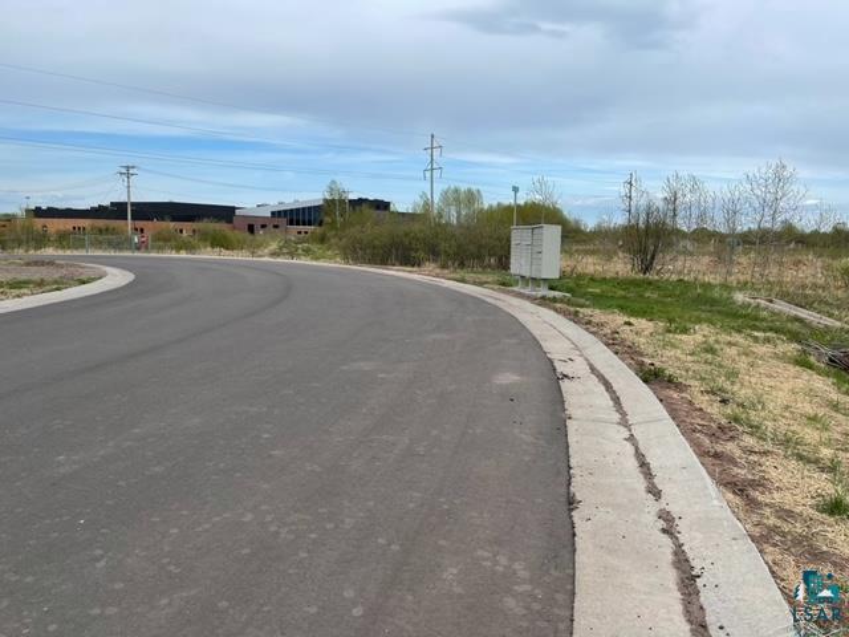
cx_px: 424
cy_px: 318
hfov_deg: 67.3
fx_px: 638
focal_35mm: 26
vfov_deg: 53.1
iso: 32
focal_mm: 5.1
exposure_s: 1/3559
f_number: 1.6
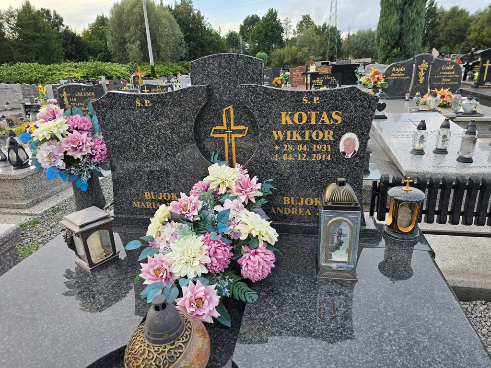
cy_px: 184
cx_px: 246
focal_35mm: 23
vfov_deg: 58.9
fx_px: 326
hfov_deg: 73.9
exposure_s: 1/180
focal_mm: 6.3
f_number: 1.7
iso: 16
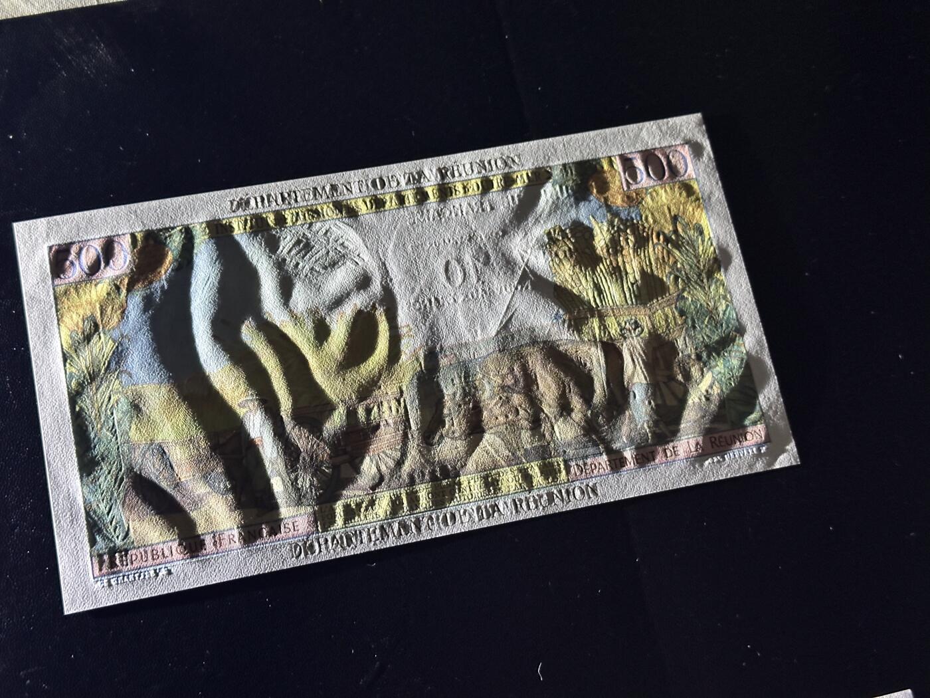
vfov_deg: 30.3
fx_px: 1290
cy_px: 349
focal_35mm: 48
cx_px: 465
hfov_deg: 39.7
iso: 500
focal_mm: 6.86
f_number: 1.78
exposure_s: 1/33
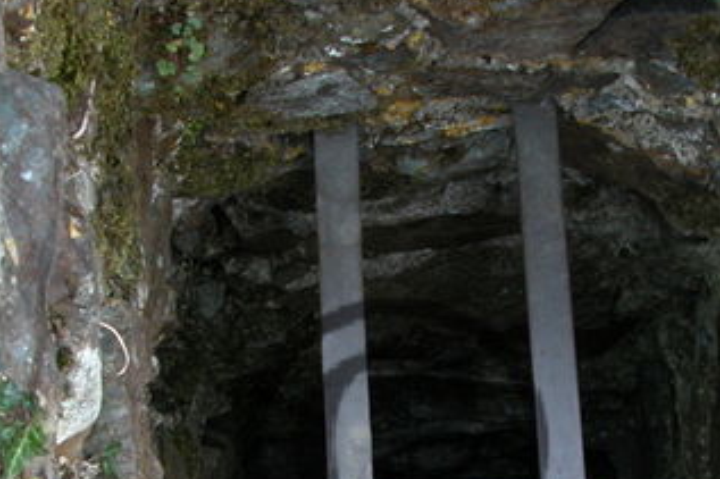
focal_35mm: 92
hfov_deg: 22.1
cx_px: 395
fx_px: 1839
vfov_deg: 14.7
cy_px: 447
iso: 100
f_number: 2.8
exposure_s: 1/31.9
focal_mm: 8.9
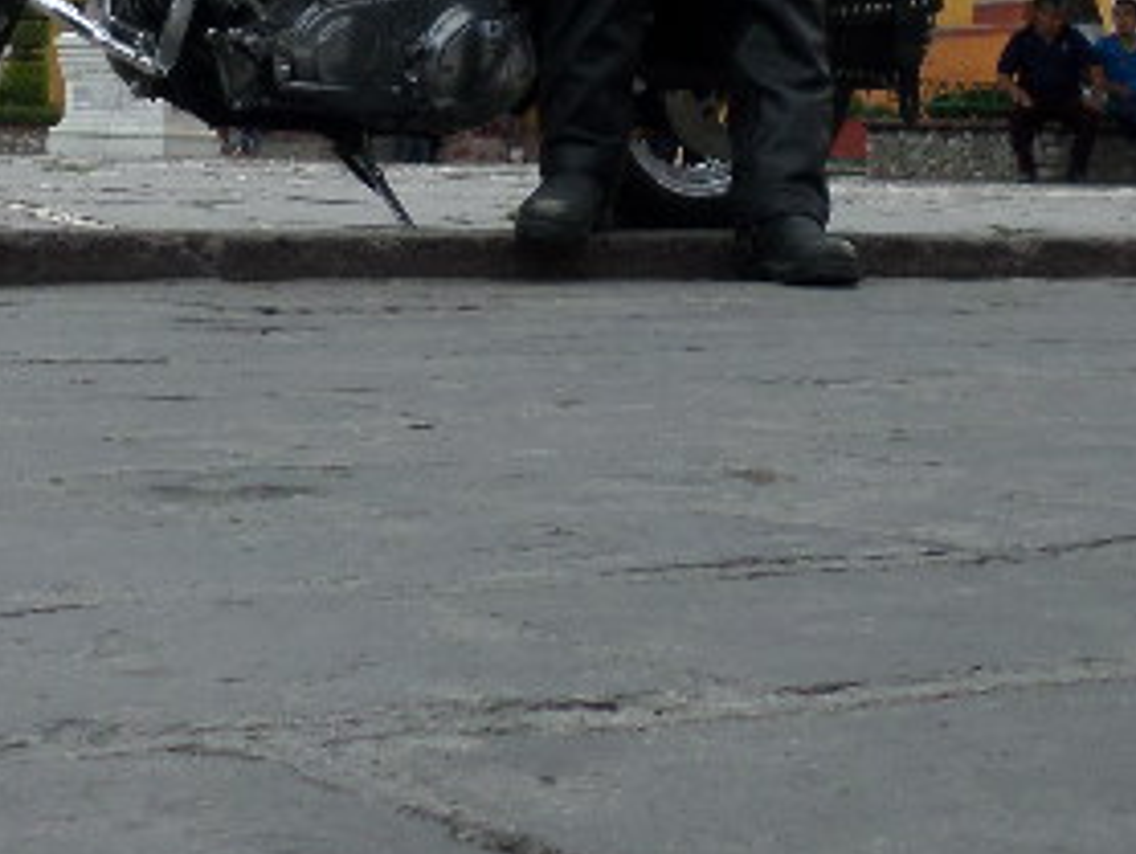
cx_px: 490
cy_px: -368
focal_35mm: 92
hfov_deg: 21.3
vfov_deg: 15.1
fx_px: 3022
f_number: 2.5
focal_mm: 4.5
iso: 80
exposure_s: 1/1500
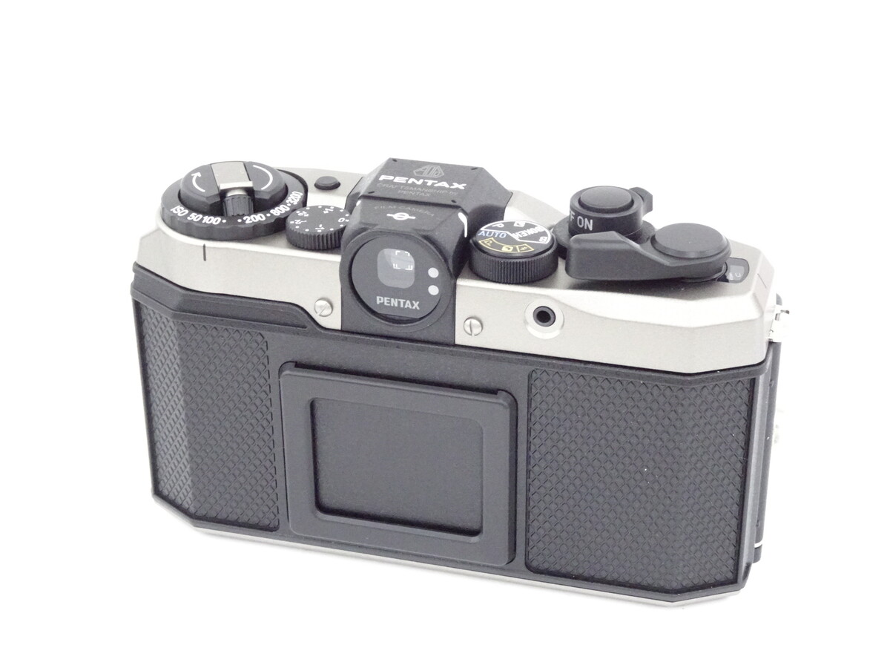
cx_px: 445
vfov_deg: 23.7
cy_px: 334
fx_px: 1594
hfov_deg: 31.2
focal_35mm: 62
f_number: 4.5
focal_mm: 10.59
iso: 1600
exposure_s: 1/80
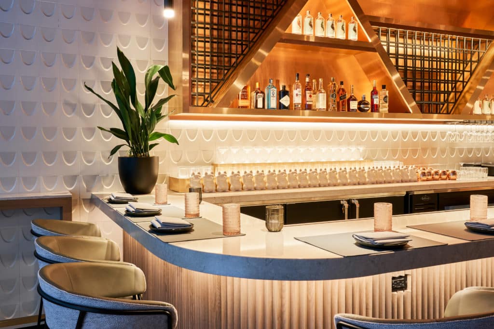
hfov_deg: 58.7
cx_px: 247
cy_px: 164
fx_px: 439
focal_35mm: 32
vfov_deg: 41.1
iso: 200
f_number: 14
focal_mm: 32
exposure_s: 1/2.5
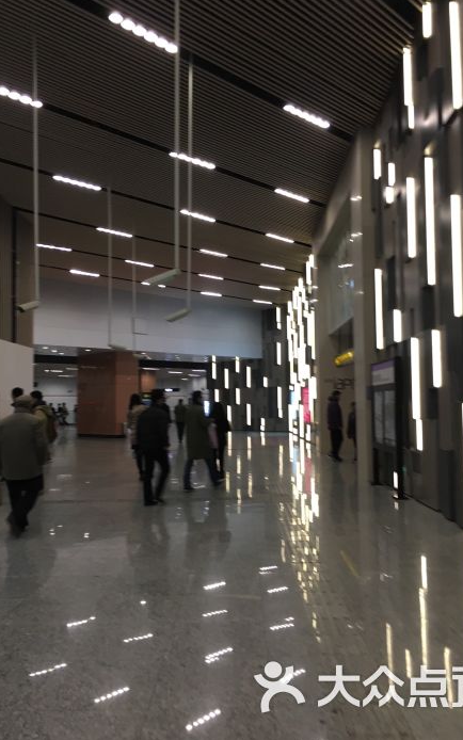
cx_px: 242
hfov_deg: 40.6
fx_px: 626
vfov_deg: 61.2
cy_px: 369
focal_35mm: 31
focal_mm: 4.15
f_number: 2.2
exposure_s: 1/33
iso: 80
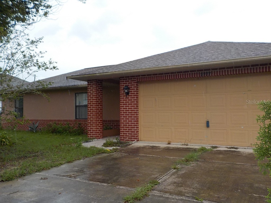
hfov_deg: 60.0
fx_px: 235
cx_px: 136
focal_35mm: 30
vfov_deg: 46.8
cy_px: 102
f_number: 3.3
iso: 125
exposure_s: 1/320
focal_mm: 4.1
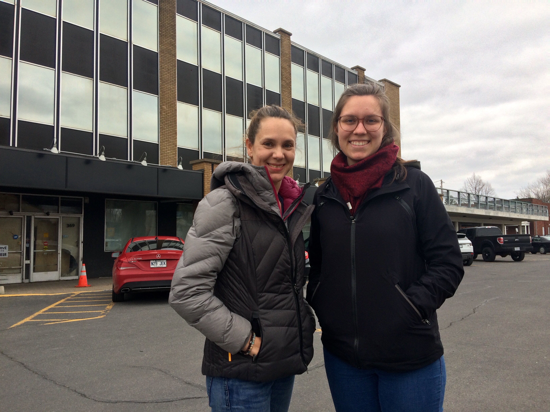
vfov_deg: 48.2
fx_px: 461
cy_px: 206
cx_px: 275
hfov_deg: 61.7
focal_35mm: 29
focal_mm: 4.15
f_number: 2.2
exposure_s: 1/253
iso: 32
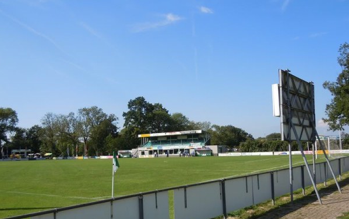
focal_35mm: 32
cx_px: 174
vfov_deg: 39.3
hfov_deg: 59.6
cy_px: 132
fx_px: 304
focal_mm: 5.4
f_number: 3.5
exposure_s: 1/1000
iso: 100
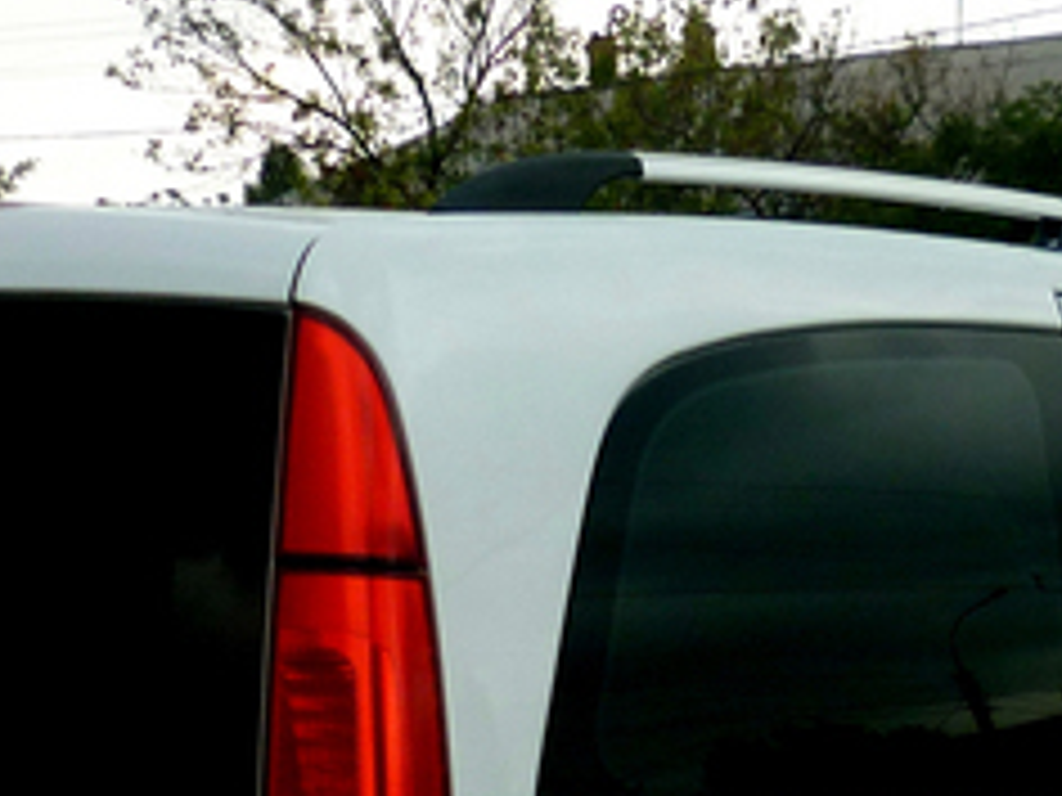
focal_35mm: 112
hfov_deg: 17.4
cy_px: 1129
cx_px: 900
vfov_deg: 12.7
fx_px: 3436
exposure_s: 1/320
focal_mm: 5.5
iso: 100
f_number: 2.8
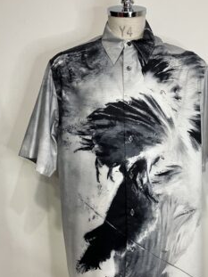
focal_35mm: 36
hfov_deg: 39.4
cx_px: 129
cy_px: 139
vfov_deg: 51.4
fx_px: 289
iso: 80
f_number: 1.8
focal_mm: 3.99
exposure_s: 1/50
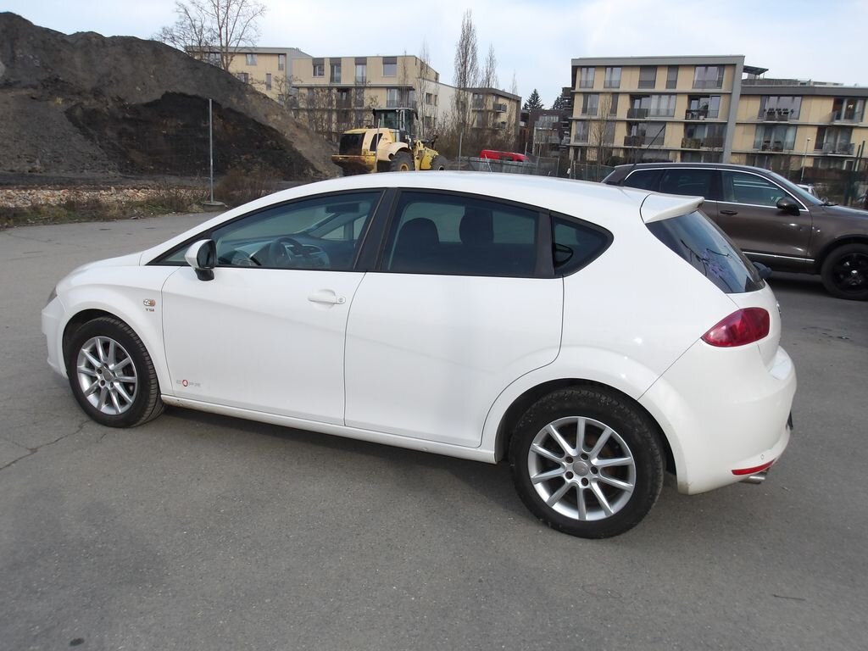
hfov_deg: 65.3
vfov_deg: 51.4
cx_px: 434
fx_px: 677
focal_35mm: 27
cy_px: 326
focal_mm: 4.9
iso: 100
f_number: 3
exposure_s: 1/757
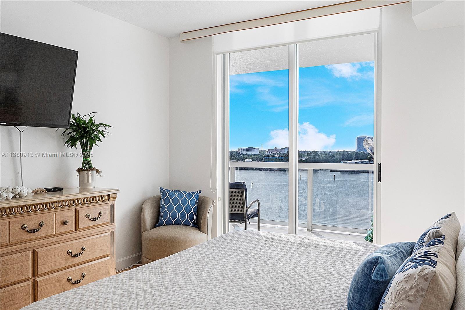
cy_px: 155
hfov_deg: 61.9
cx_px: 232
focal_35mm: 30
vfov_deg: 43.6
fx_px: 387
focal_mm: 20
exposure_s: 1/640
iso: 250
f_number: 9
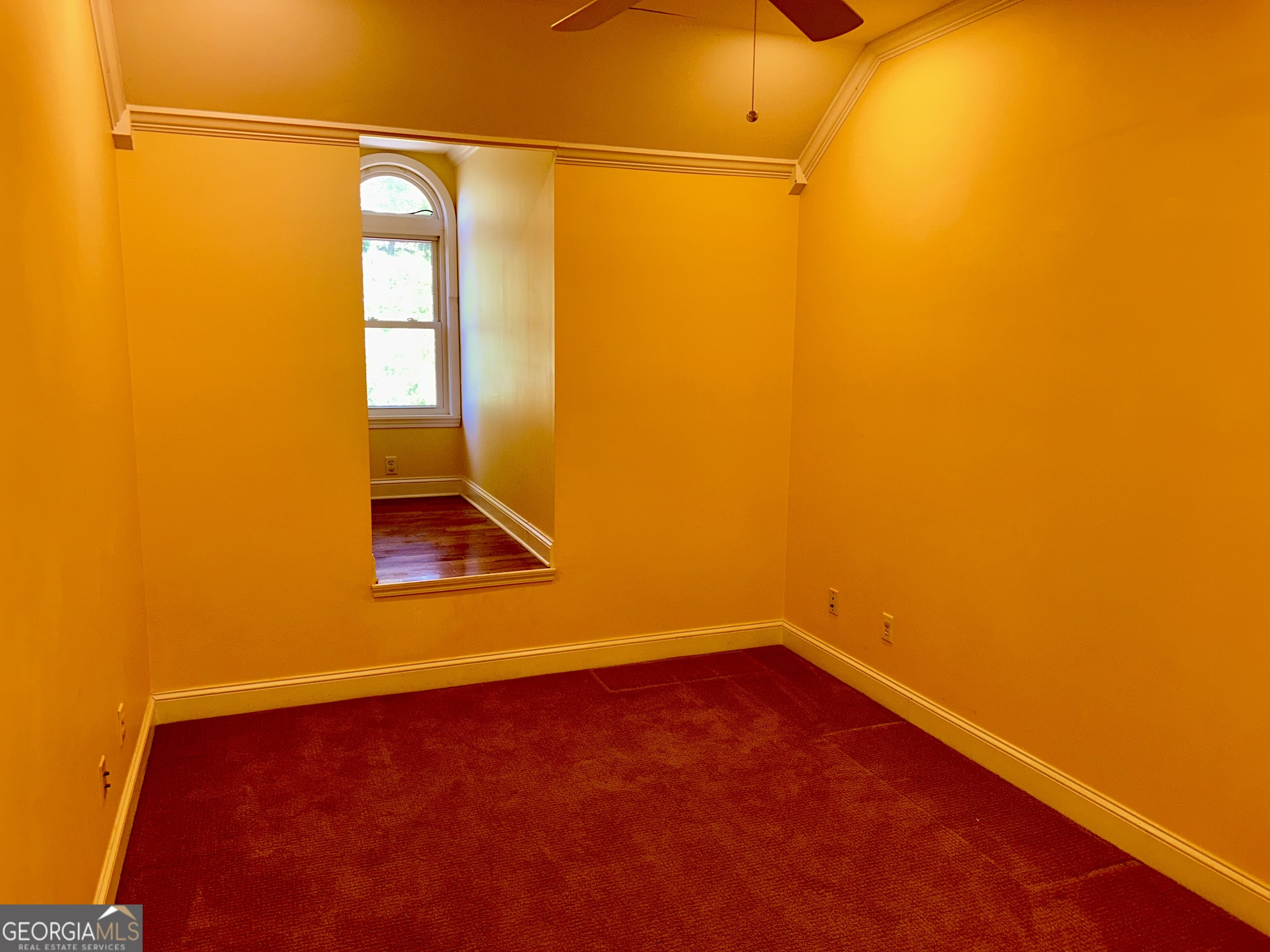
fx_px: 954
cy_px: 476
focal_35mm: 26
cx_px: 635
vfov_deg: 53.1
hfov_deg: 67.3
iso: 50
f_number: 1.5
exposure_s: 1/46
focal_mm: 5.7
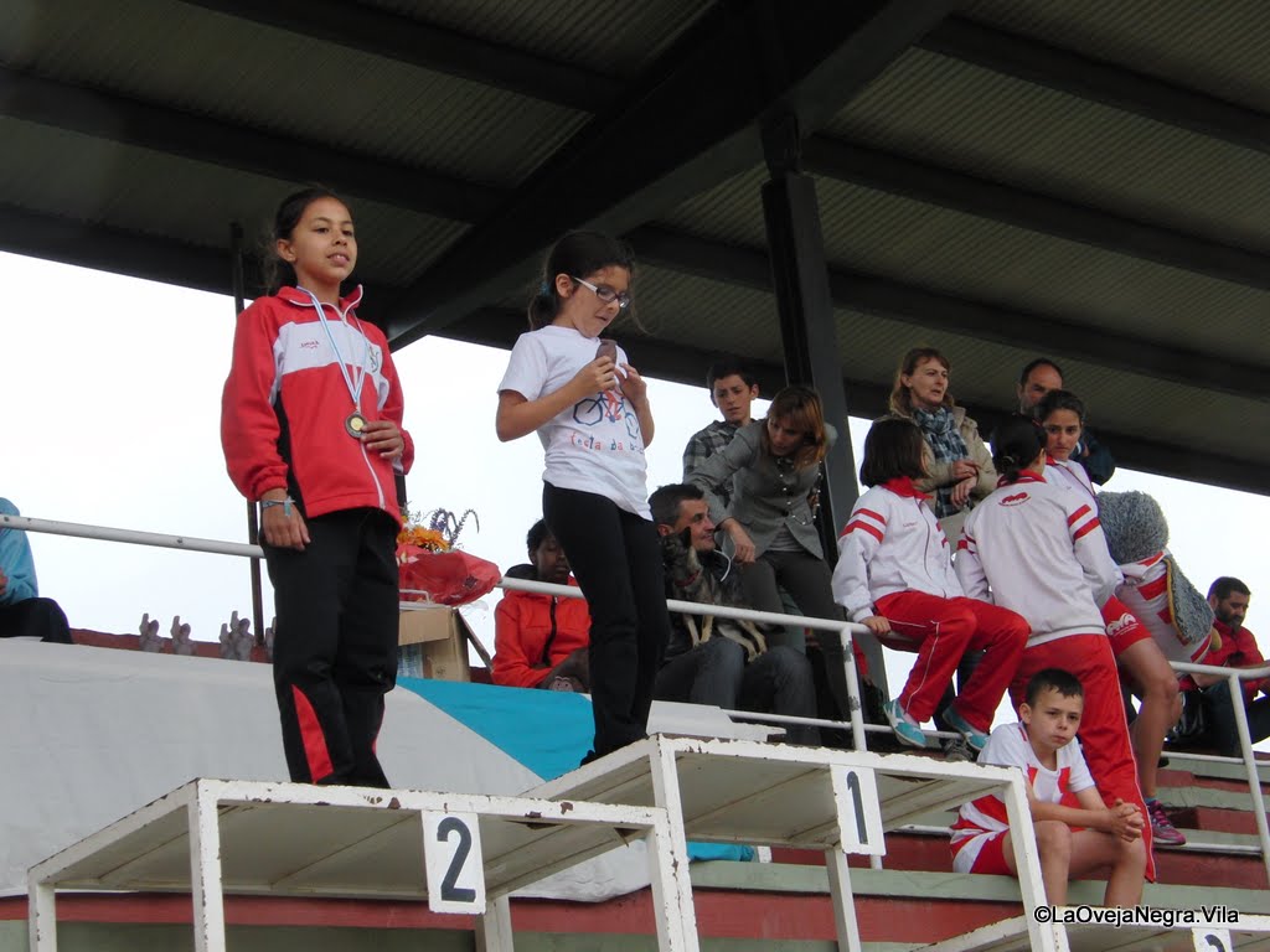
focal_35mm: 73
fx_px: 2678
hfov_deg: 26.7
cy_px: 476
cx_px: 635
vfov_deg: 20.2
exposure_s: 1/320
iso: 100
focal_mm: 13
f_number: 4.6
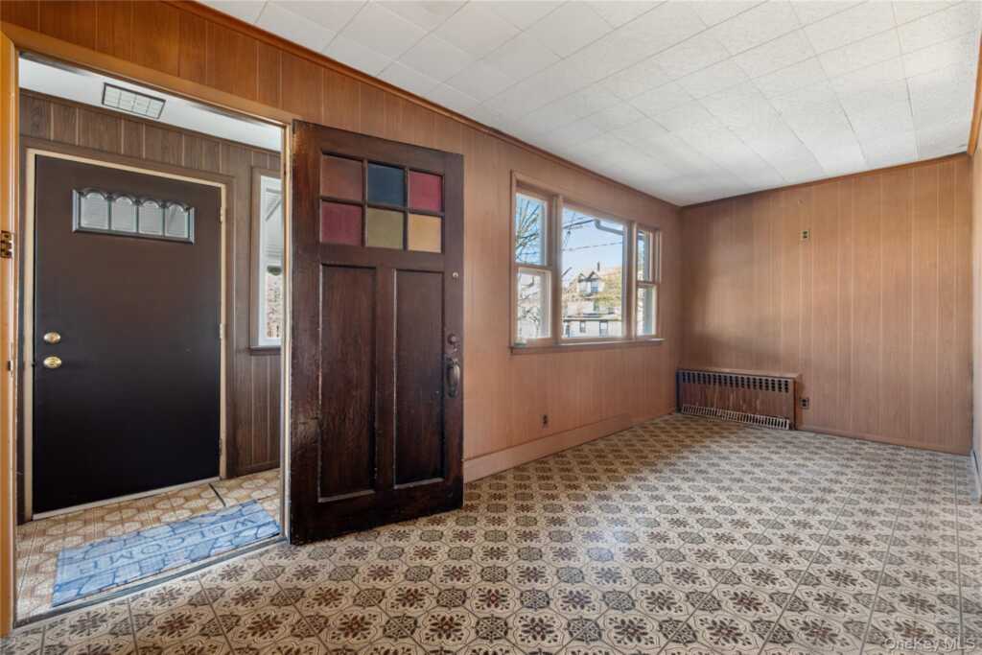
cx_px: 491
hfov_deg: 100.4
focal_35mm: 15
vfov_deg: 77.3
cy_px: 328
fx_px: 409
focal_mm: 10
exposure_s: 2.5
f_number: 8
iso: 320
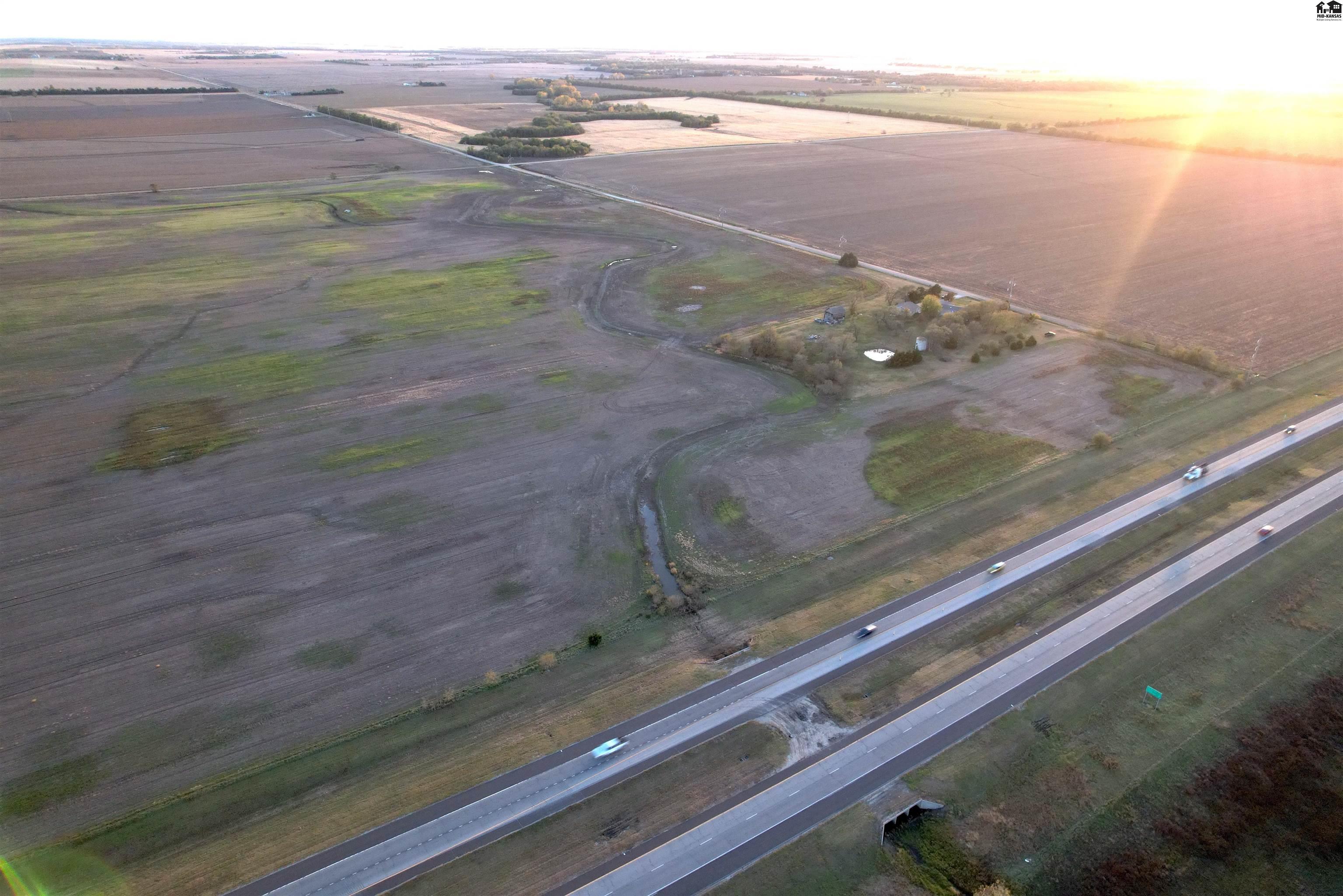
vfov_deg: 57.2
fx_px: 821
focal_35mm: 22
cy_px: 448
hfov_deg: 78.6
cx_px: 672
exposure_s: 1/13
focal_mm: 8.38
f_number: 2.8
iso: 390
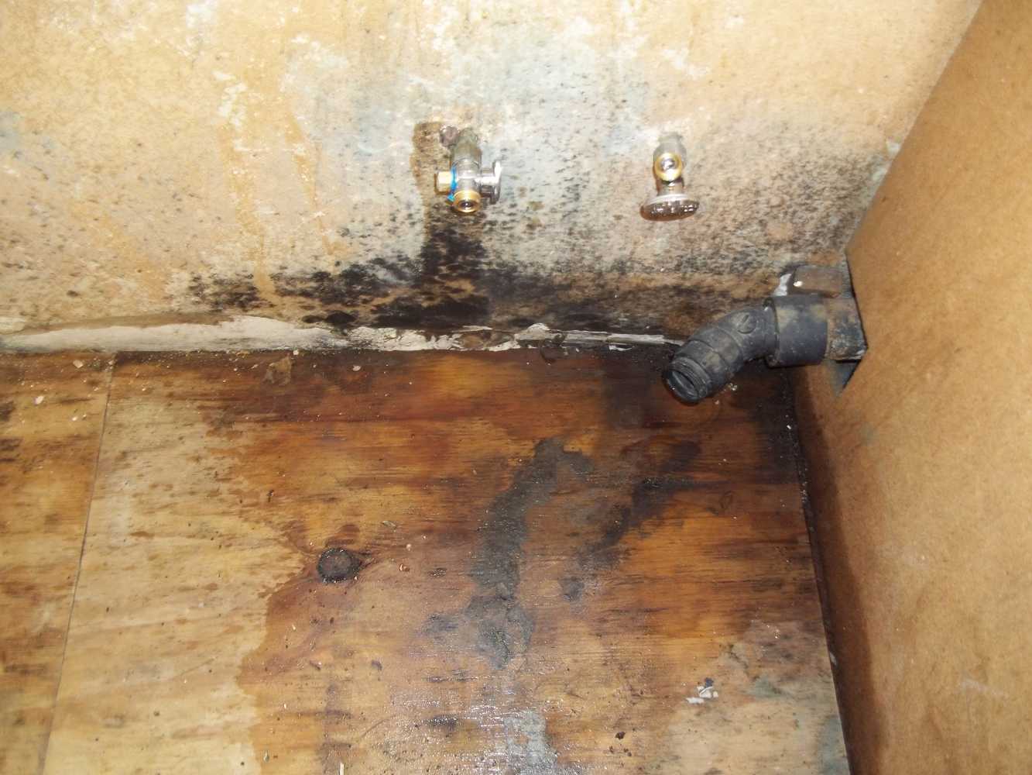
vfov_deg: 44.2
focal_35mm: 32
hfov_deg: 56.8
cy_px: 388
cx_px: 516
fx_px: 954
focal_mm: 5.7
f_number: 2.9
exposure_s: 1/30
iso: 160
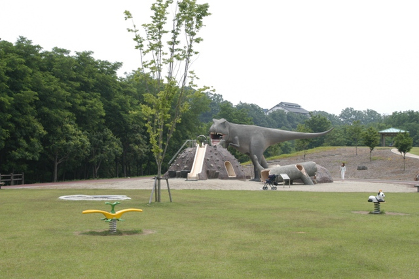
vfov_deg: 25.7
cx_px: 210
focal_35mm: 52
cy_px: 140
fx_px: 610
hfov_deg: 37.9
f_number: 10
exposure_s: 1/350
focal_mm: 35
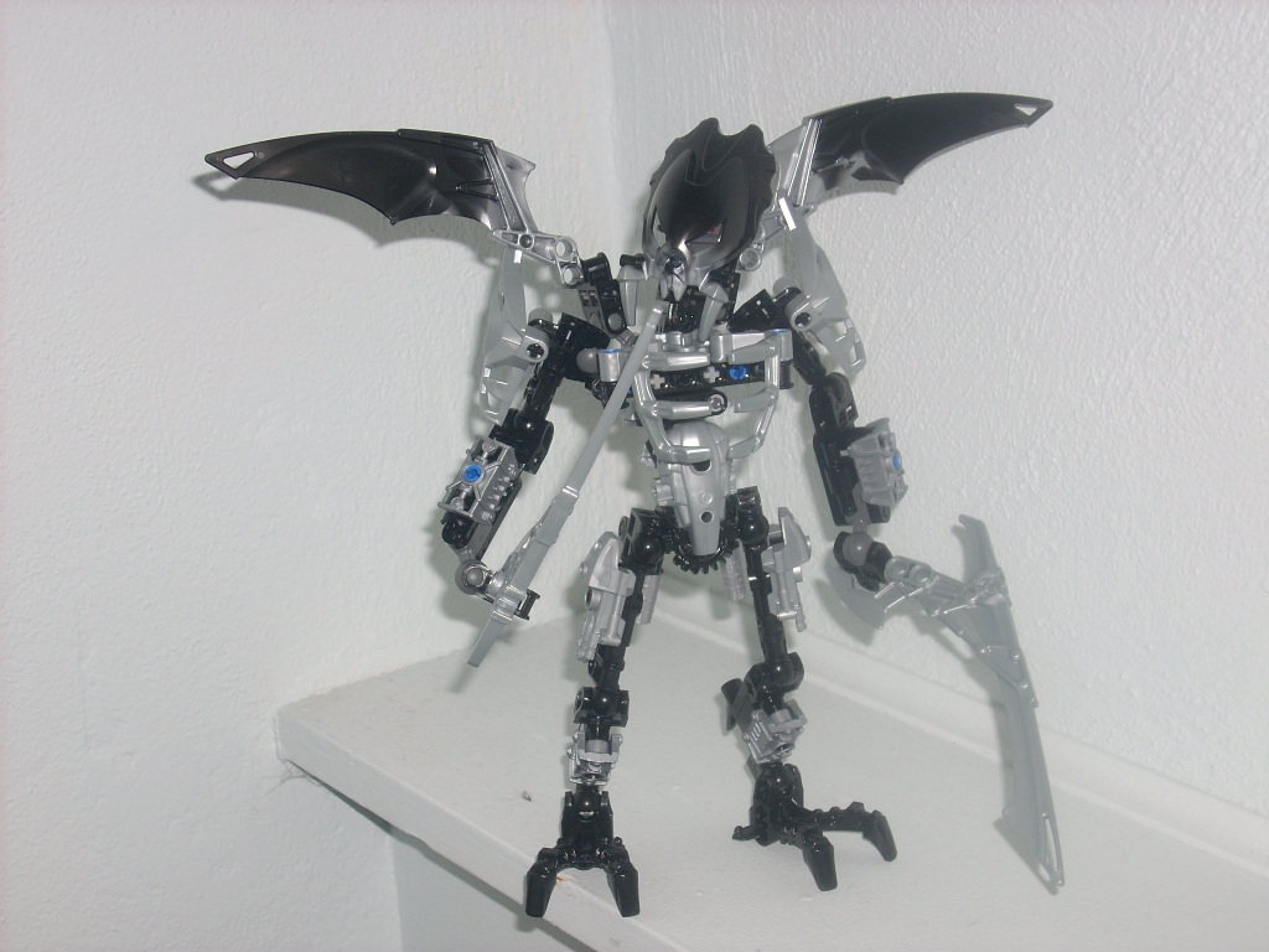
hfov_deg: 29.8
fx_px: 2383
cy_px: 476
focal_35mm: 65
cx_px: 634
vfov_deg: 22.6
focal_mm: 10.7
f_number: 3.8
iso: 64
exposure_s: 1/60
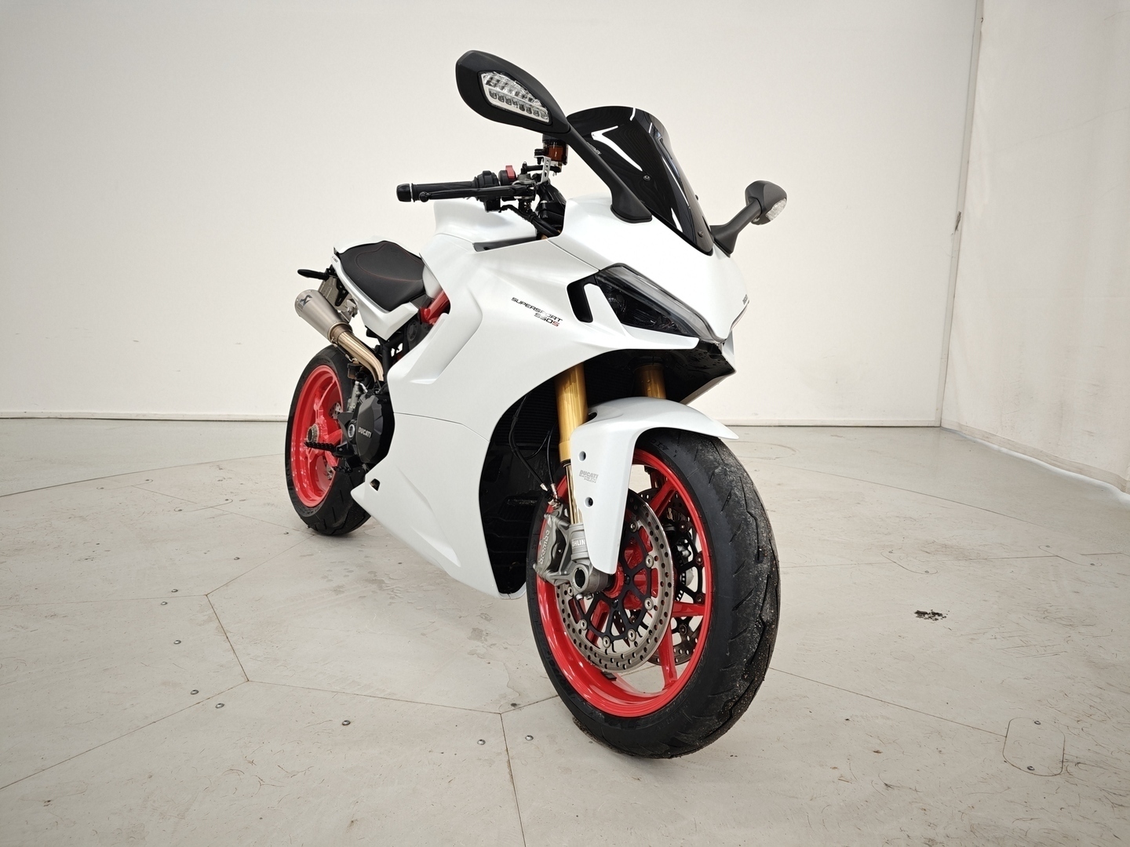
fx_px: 751
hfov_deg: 73.9
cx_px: 565
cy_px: 424
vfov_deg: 58.9
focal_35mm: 23
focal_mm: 6.06
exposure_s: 1/100
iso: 200
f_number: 1.6
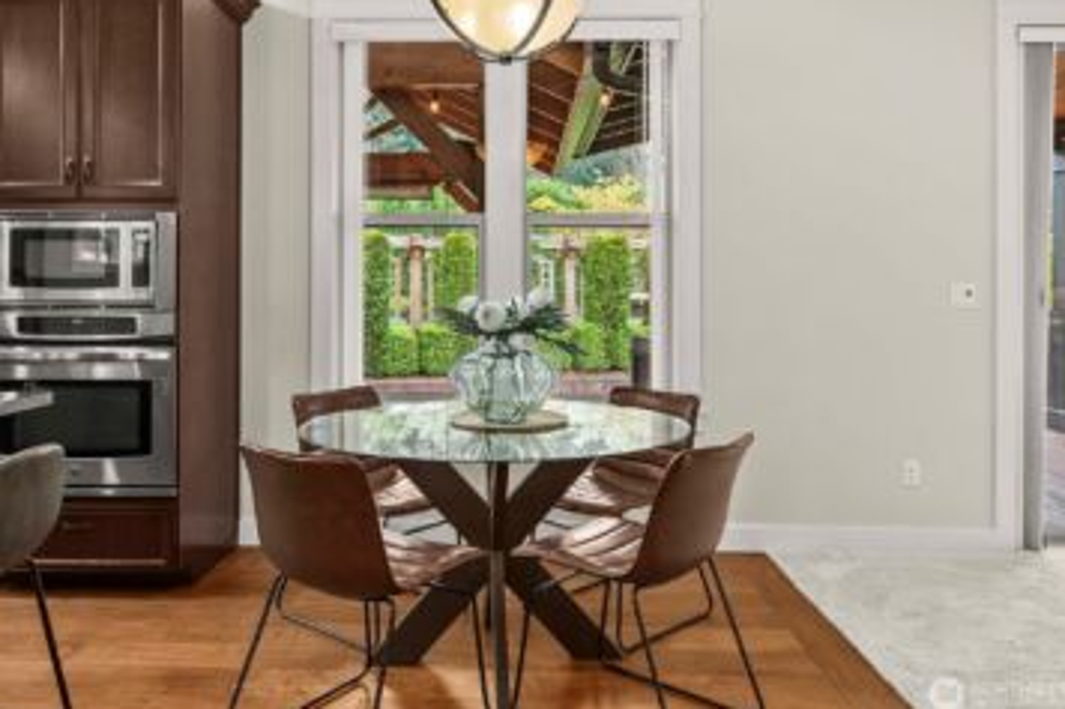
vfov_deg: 47.8
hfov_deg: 67.4
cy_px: 322
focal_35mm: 27
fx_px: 798
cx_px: 503
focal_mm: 24
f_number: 7.1
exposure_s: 1/6
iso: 1000
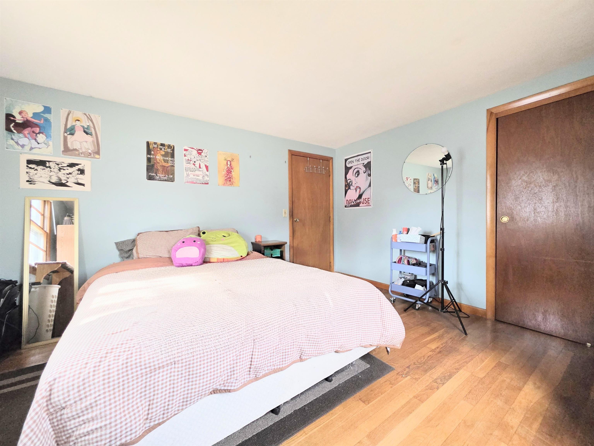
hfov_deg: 106.2
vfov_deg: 89.9
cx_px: 297
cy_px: 223
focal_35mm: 13
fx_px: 223
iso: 500
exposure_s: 1/240
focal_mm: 2.2
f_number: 1.9
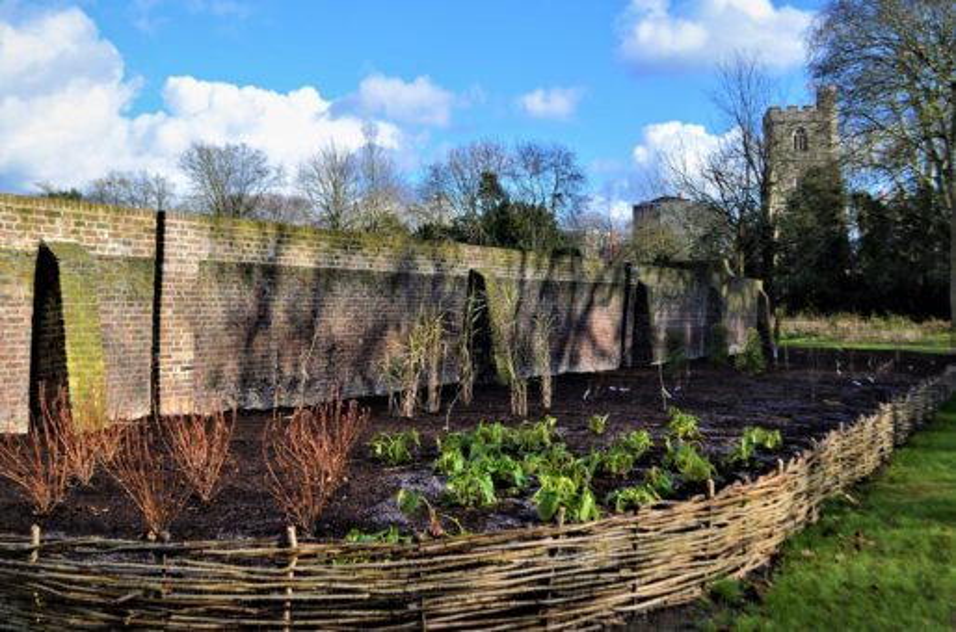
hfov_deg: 57.3
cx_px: 478
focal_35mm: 33
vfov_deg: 39.8
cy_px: 316
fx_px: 874
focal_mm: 22
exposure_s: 1/400
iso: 125
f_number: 5.6
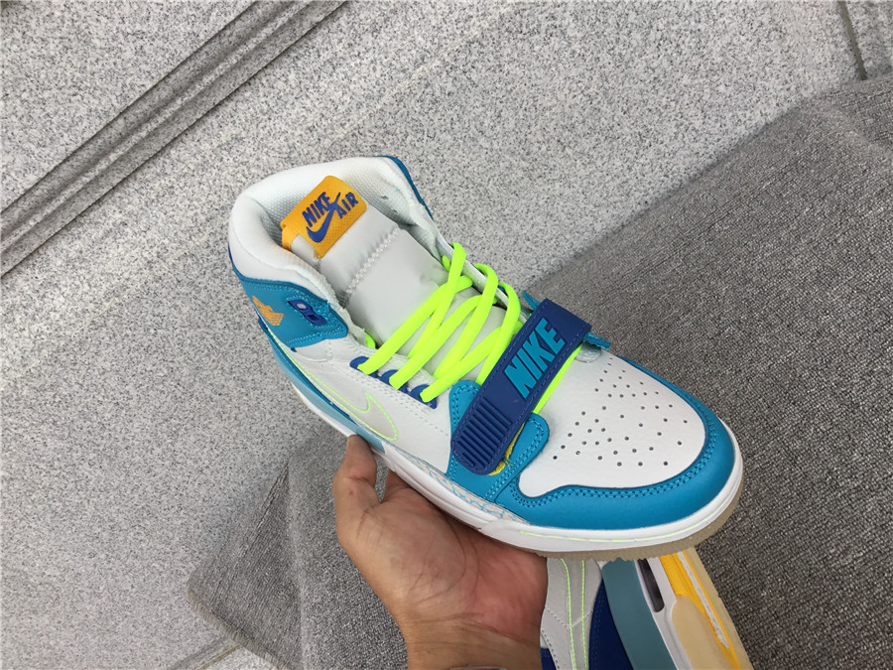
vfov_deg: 45.4
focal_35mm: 31
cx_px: 446
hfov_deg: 58.4
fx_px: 800
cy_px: 335
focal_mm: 3.3
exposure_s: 1/106
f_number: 2.4
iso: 25
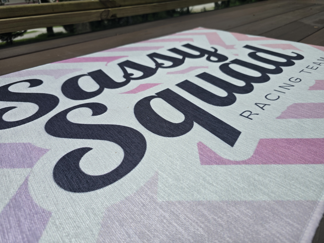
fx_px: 215
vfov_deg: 58.9
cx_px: 162
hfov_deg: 73.9
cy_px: 122
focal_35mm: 23
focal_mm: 6.3
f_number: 1.7
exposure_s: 1/444
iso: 12
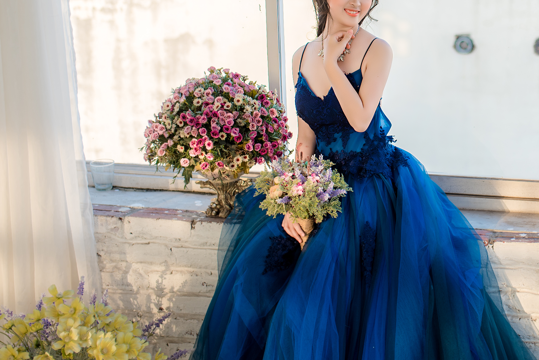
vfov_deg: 19.2
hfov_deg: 27.7
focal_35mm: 70
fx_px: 1048
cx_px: 490
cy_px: 59
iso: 100
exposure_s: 1/320
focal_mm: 35
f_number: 2.5
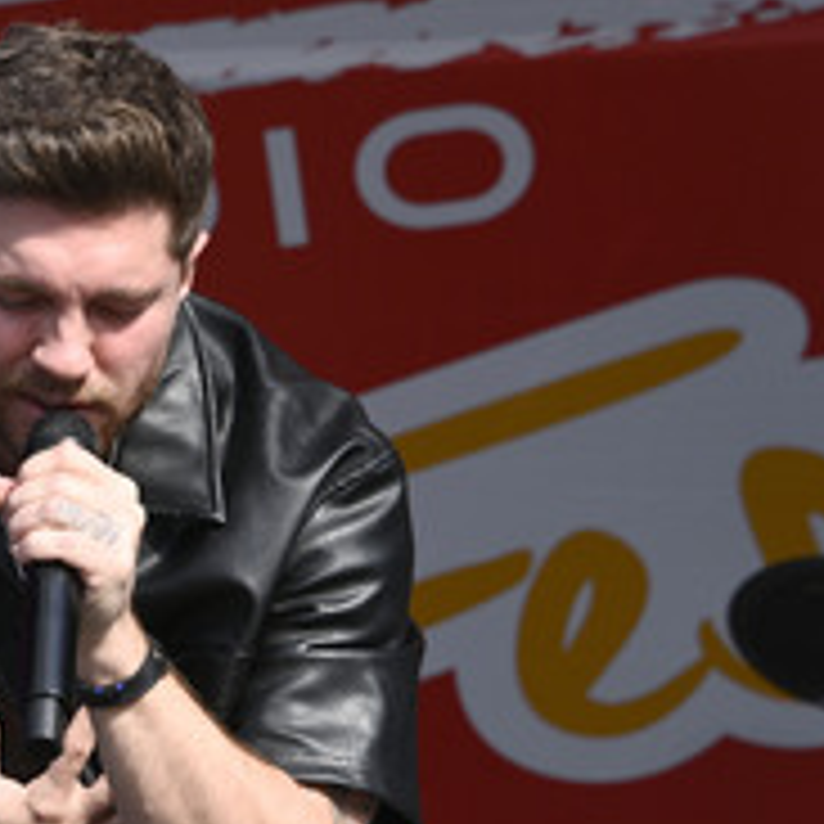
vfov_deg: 7.4
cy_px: 630
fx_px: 6329
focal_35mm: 235
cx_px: 16
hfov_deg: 7.4
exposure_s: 1/200
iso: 200
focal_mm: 112
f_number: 9
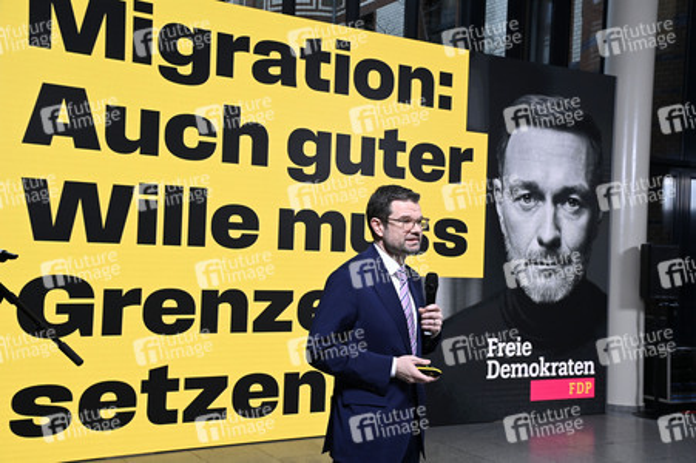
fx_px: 850
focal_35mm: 44
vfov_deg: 30.5
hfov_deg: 44.5
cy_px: 232
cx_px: 348
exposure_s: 1/250
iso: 4000
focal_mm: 44
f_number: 6.3
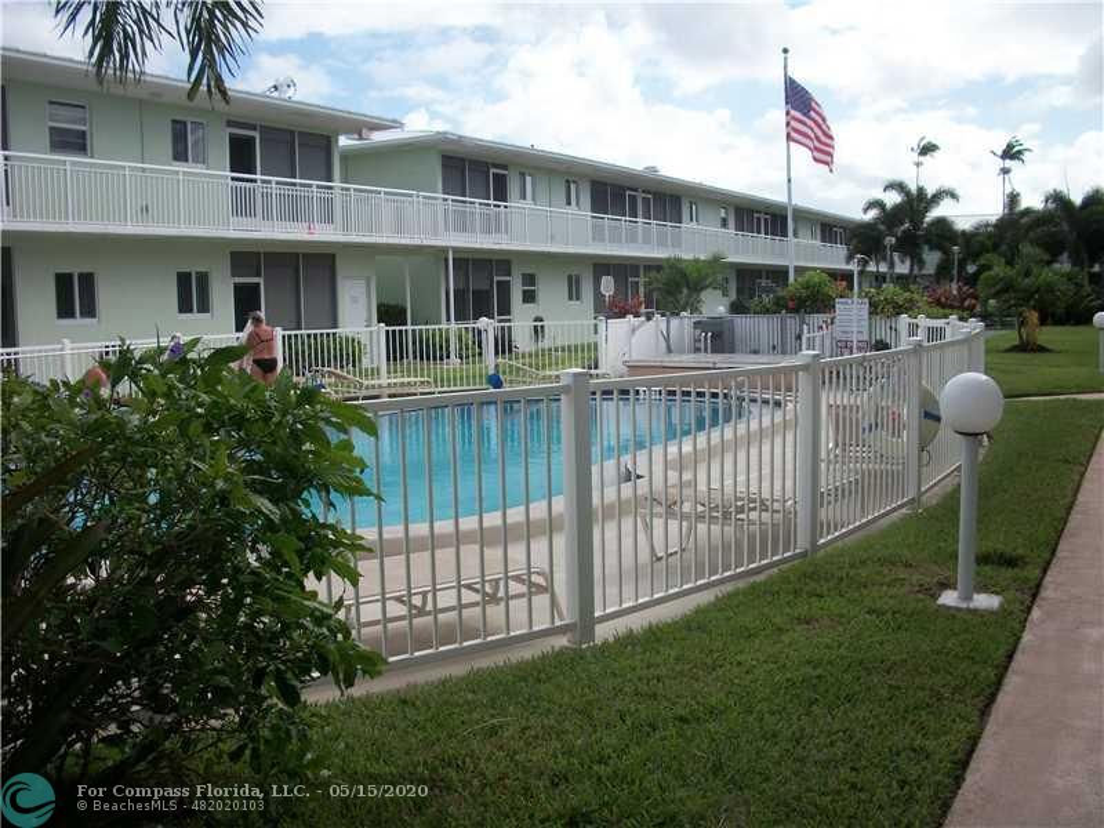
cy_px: 414
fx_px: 1116
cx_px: 552
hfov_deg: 52.6
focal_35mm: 35
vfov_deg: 40.7
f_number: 8.8
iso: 80
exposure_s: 1/160
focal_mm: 6.3
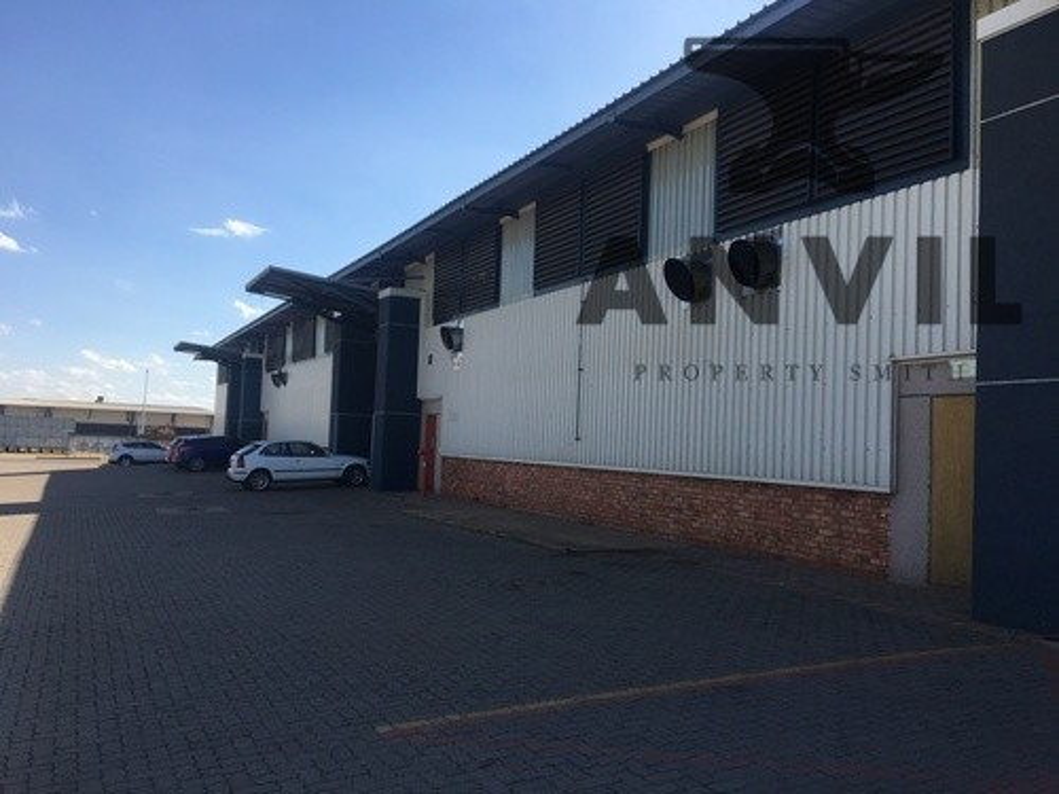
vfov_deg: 48.2
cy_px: 397
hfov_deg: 61.7
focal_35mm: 29
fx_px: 887
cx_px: 530
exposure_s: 1/1241
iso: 25
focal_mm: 4.15
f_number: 2.2
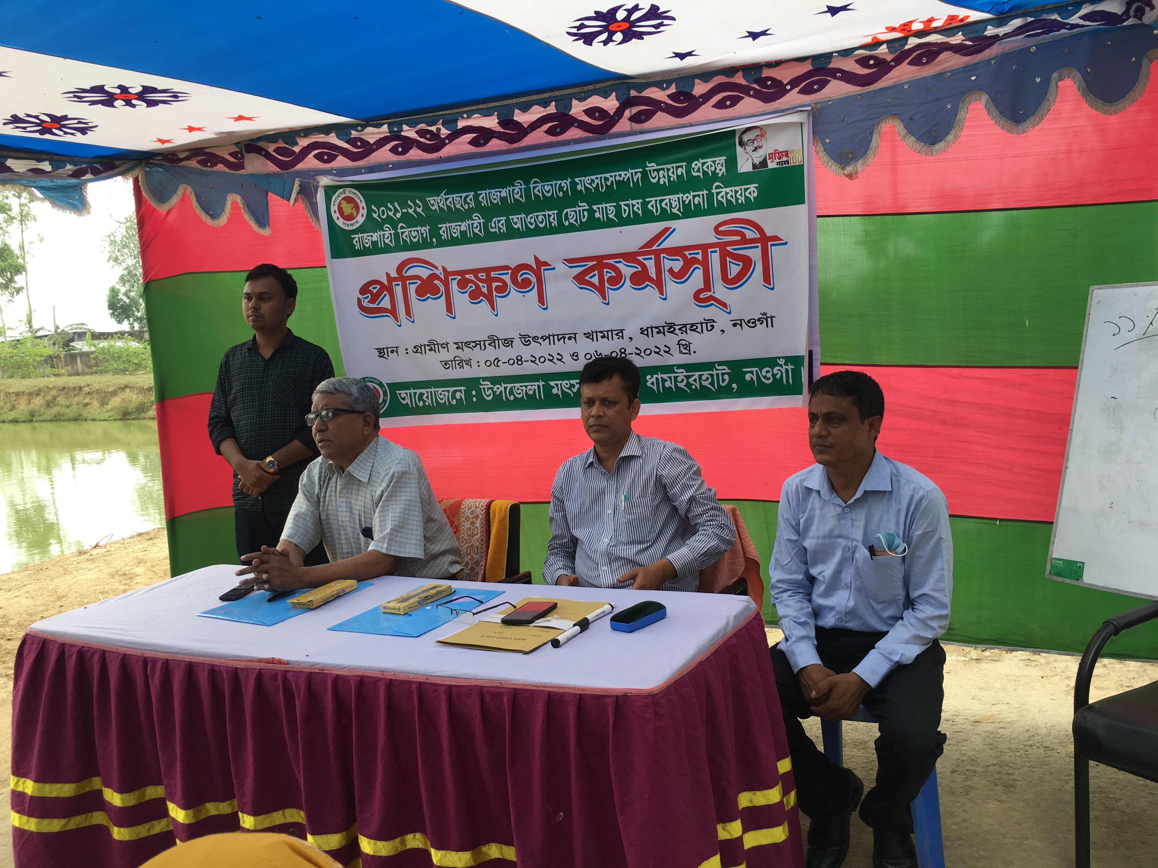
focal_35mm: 29
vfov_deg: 48.2
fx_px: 970
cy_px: 434
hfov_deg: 61.7
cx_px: 579
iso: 25
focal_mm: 4.15
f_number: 2.2
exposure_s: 1/315
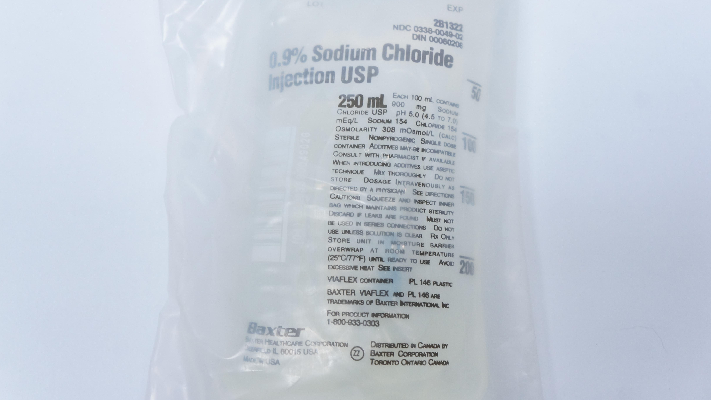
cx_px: 355
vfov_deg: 21.6
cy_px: 176
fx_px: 1047
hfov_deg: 37.5
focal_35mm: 56
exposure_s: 1/60
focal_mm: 35
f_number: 6.3
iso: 800
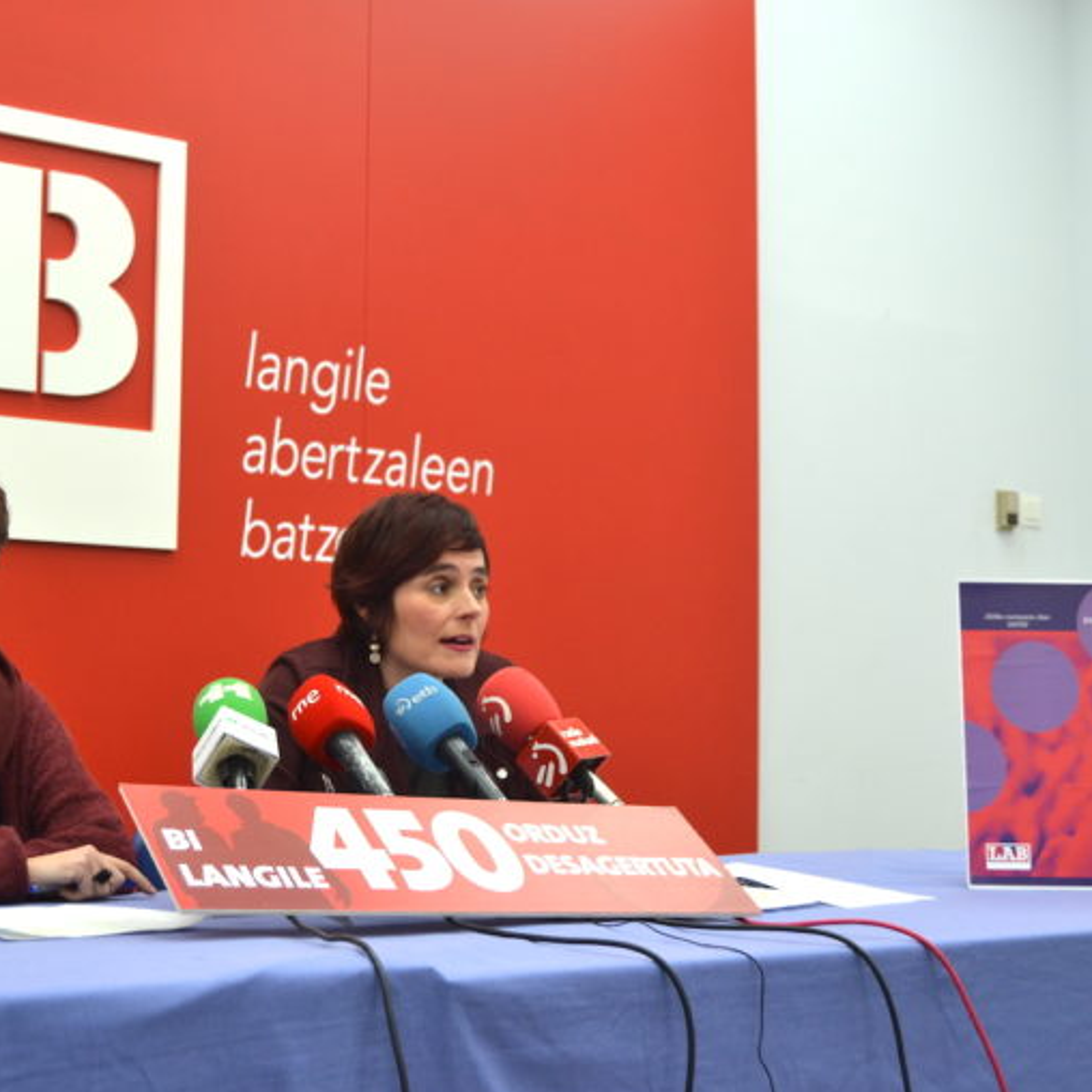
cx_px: 443
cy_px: 548
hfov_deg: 31.6
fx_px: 1927
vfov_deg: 31.6
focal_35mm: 54
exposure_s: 1/60
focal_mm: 28
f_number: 4
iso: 500
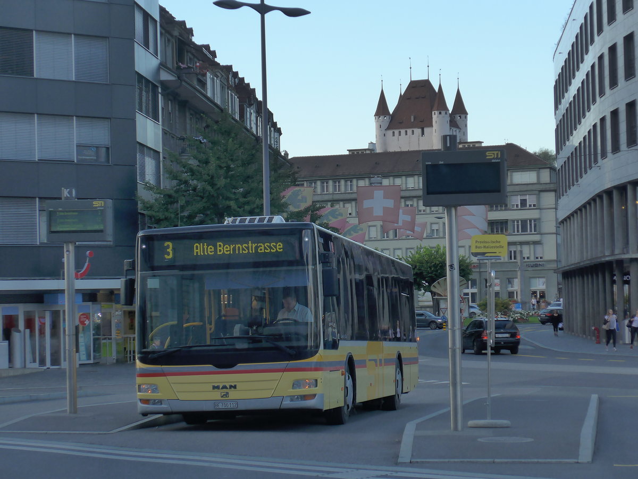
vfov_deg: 15.2
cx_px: 319
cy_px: 240
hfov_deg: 20.2
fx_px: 1788
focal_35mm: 97
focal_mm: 19.2
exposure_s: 1/160
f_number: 4.7
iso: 160
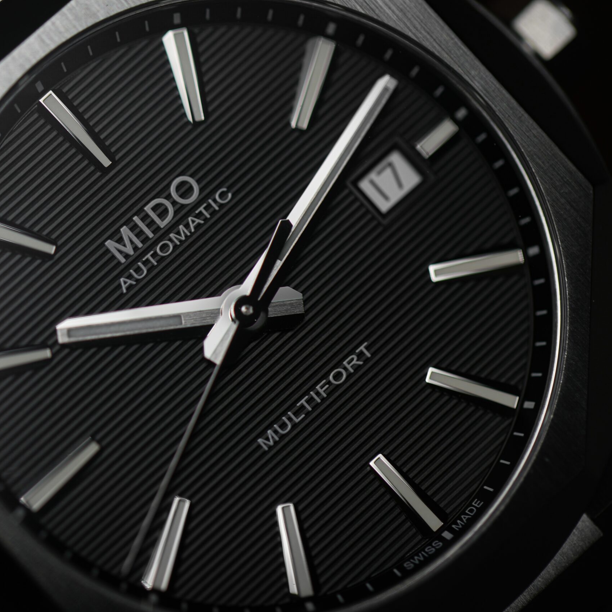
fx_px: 3840
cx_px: 233
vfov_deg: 9.1
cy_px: 307
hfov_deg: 9.1
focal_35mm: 192
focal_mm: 100
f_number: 2.8
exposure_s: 1/30
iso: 100
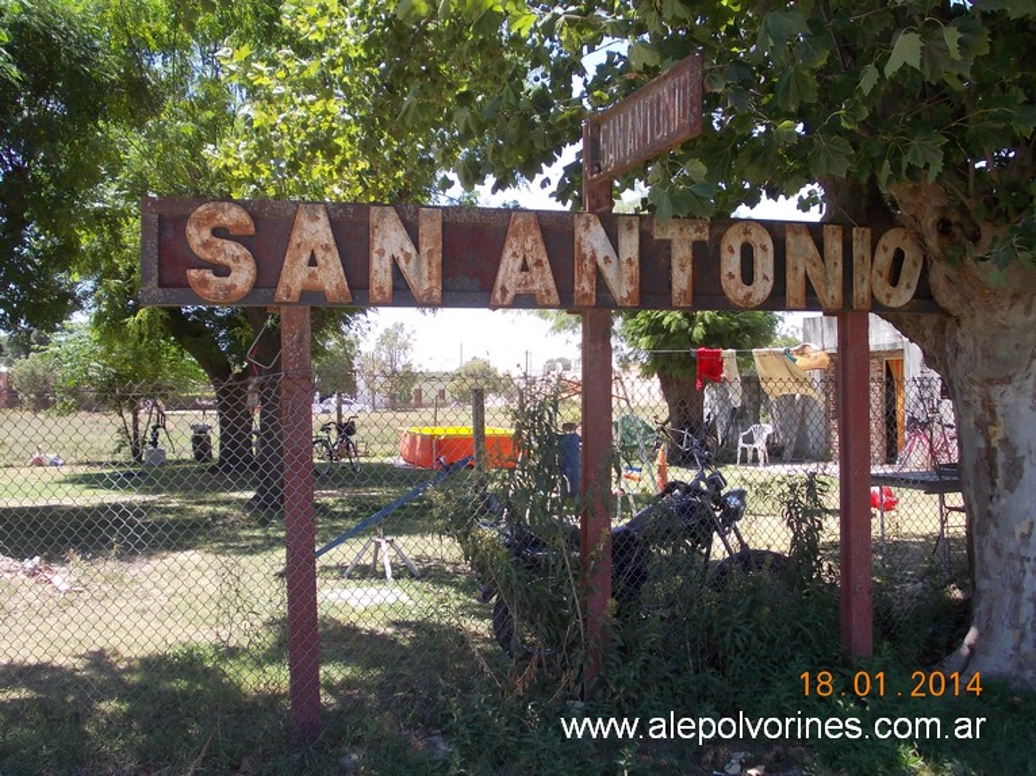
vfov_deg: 37.7
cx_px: 518
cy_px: 388
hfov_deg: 49.0
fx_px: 1137
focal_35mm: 38
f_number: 3.1
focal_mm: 5.3
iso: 80
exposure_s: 1/320
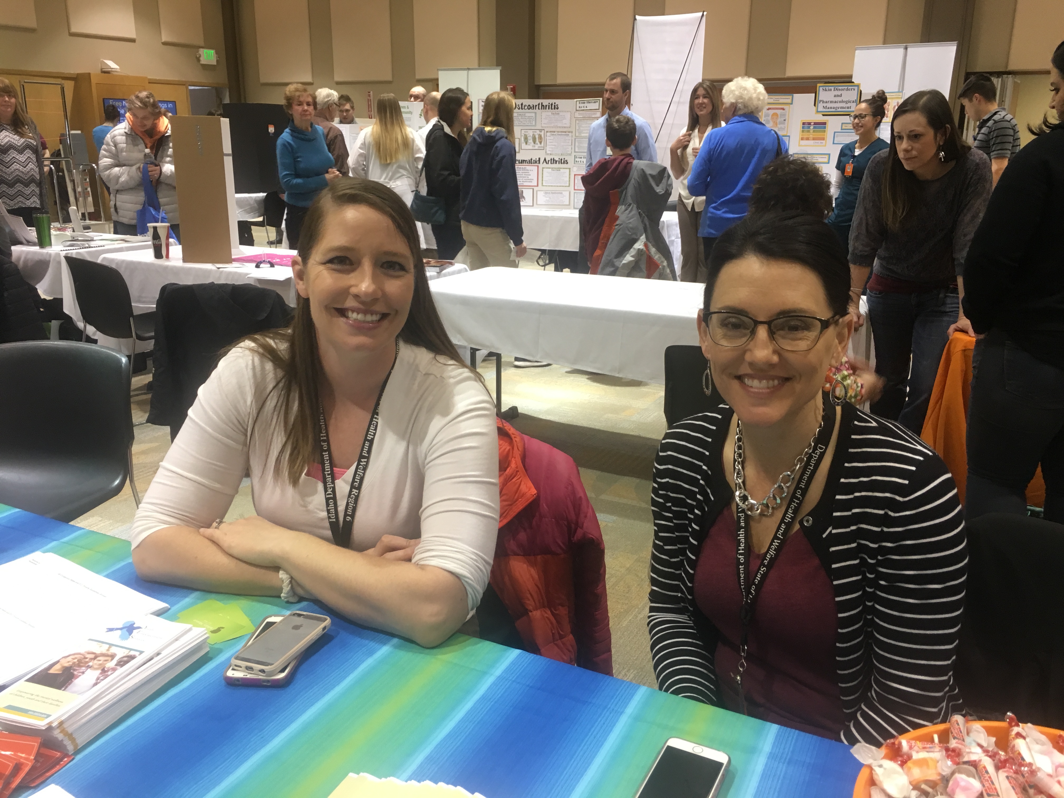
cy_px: 399
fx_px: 891
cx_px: 532
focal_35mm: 29
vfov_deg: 48.2
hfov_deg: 61.7
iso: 100
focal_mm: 4.15
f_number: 2.2
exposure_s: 1/30
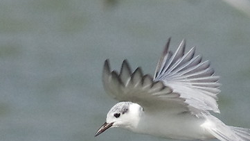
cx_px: 150
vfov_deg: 0.2
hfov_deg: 0.4
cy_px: 195
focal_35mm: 5848
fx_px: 38764
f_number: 9
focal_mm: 560
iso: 1600
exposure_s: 1/1000
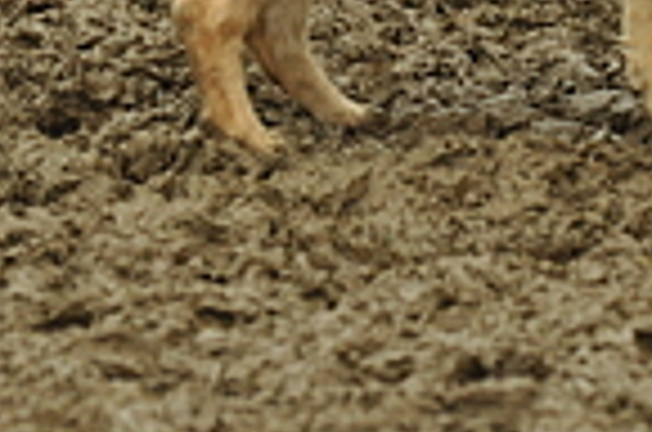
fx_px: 11341
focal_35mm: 628
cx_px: 746
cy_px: -194
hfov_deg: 3.3
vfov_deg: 2.2
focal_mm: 135
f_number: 5.6
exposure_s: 1/500
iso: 1000
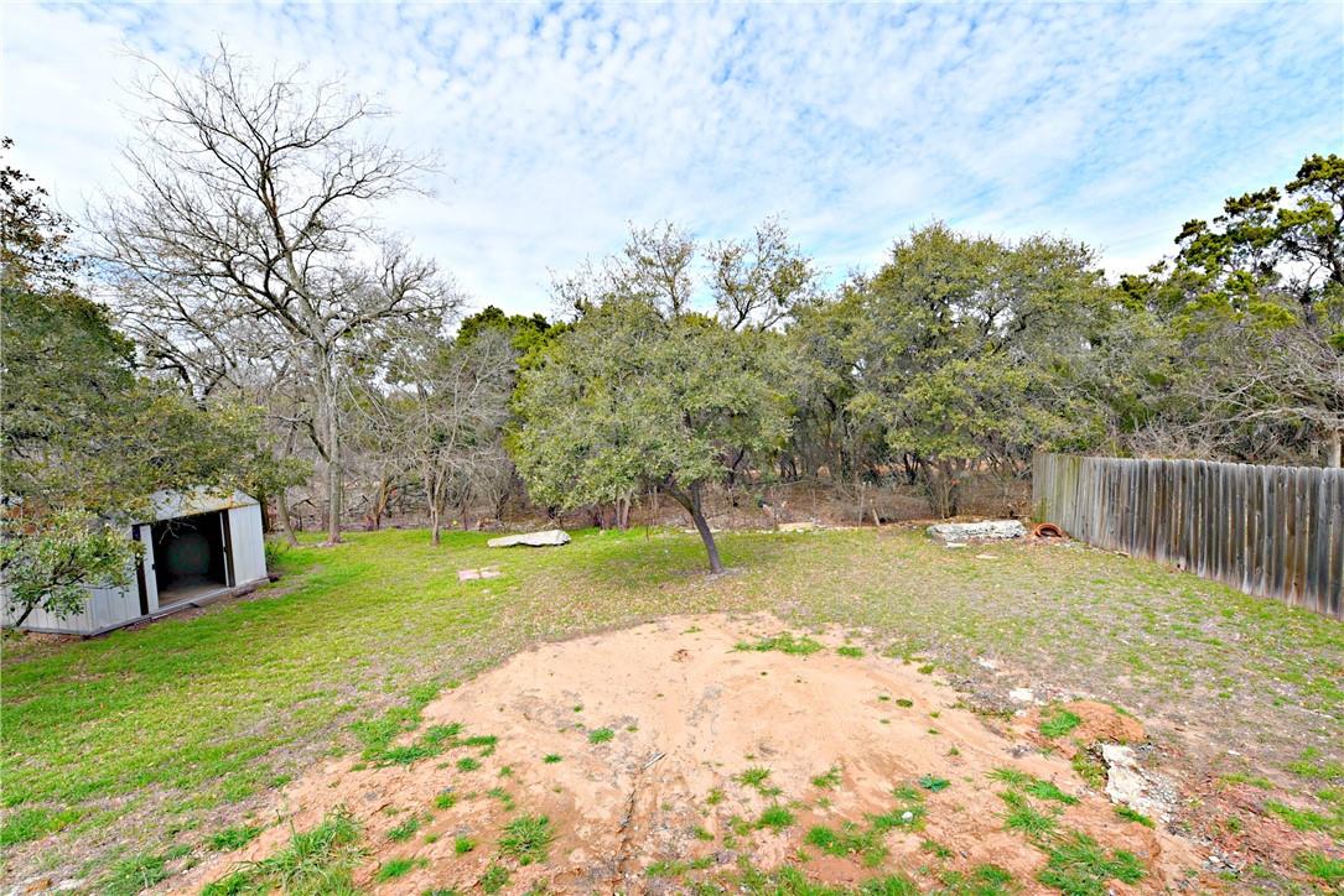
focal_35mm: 14
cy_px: 448
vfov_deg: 81.2
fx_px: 523
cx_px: 672
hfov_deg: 104.2
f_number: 10
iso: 200
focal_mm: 14
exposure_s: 1/400
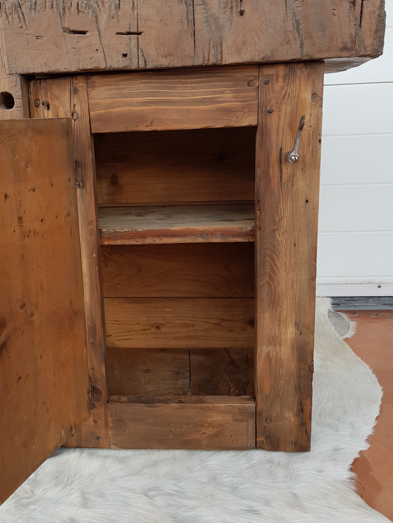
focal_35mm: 34
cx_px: 139
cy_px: 255
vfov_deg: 54.0
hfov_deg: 41.4
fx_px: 515
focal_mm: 4.2
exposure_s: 1/100
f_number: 1.7
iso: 50
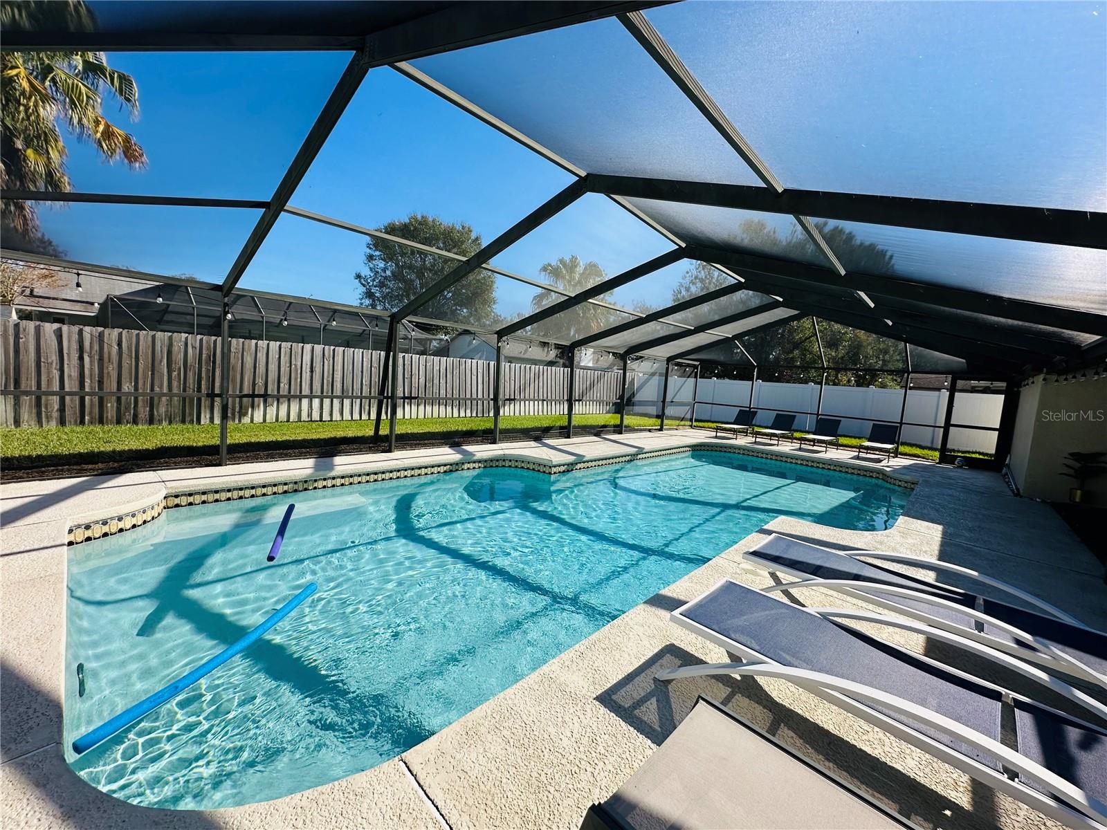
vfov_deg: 85.7
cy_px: 415
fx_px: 448
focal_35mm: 14
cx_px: 554
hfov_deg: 102.1
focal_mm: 2.22
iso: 50
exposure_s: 1/1103
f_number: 2.2
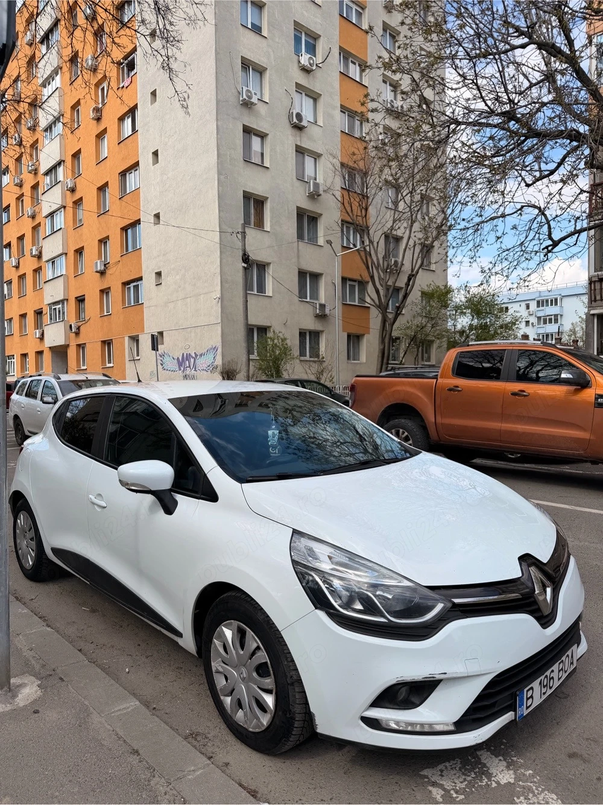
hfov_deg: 56.8
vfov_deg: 71.6
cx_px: 302
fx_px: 558
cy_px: 402
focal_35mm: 24
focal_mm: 6.76
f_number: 1.78
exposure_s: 1/3584
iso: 80
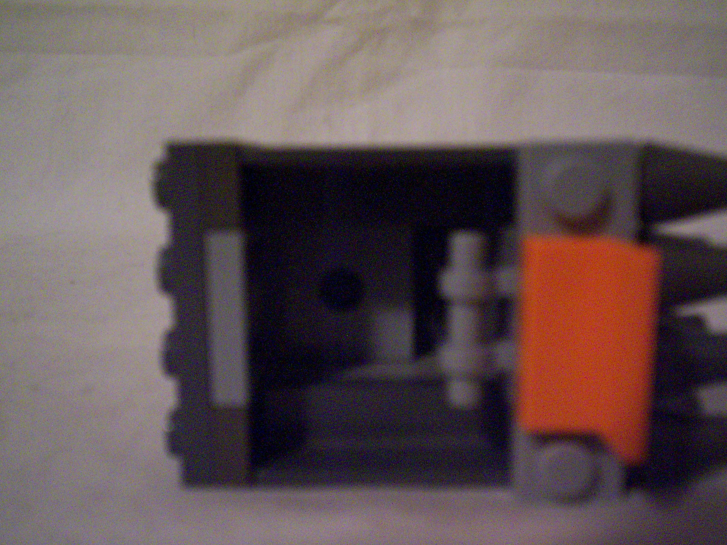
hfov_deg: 51.4
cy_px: 272
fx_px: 756
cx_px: 364
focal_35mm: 36
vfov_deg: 39.7
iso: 400
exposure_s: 1/8
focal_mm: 5.9
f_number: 4.5
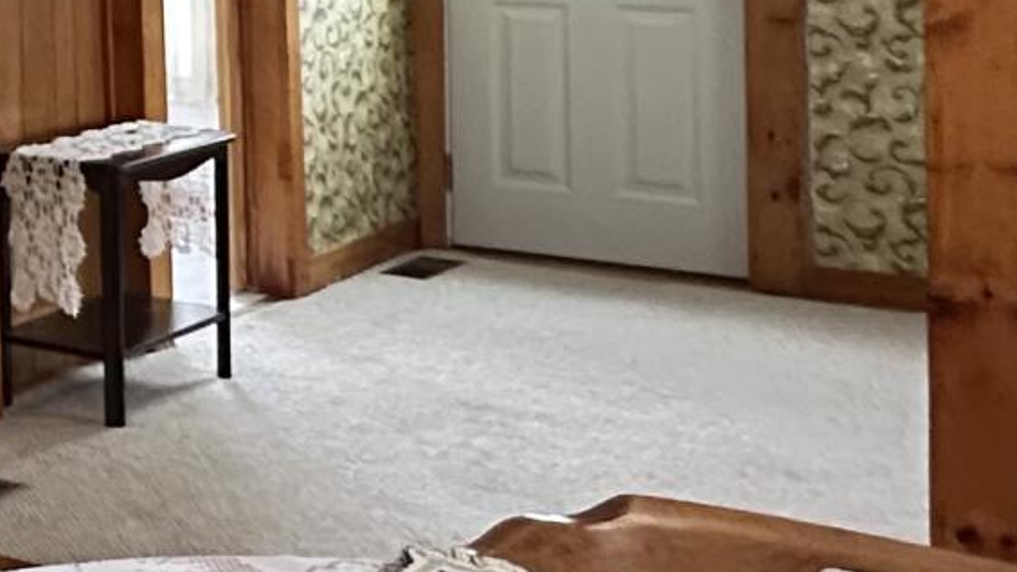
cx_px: -711
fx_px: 2185
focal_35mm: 81
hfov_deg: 20.3
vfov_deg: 14.4
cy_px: -153
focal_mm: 2.22
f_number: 2.2
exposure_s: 1/60
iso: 500
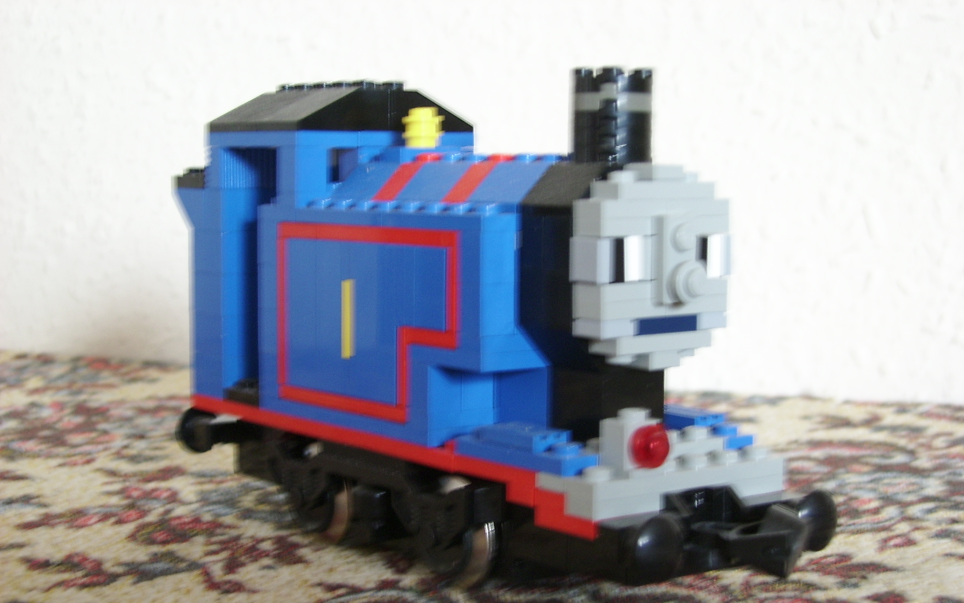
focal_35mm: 68
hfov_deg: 30.2
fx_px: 1786
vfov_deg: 19.1
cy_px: 355
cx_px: 482
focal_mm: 10.75
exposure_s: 1/3
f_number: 3.7
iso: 100
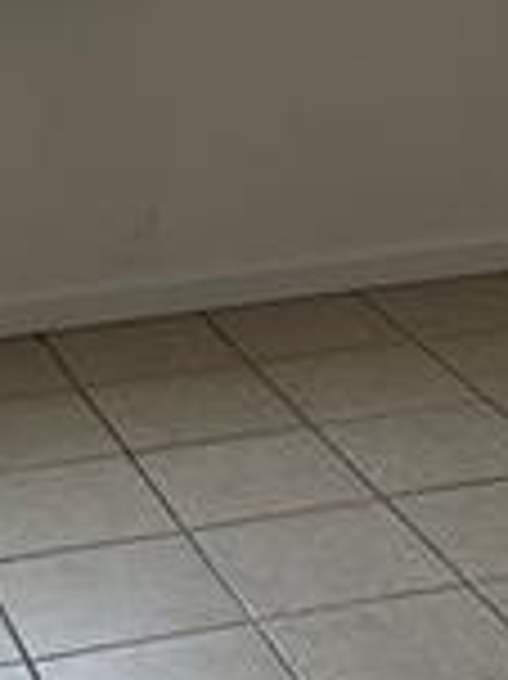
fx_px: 2391
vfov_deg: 15.5
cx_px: 171
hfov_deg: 12.1
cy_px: -158
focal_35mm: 122
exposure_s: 1/60
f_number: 1.78
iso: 640
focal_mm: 6.86
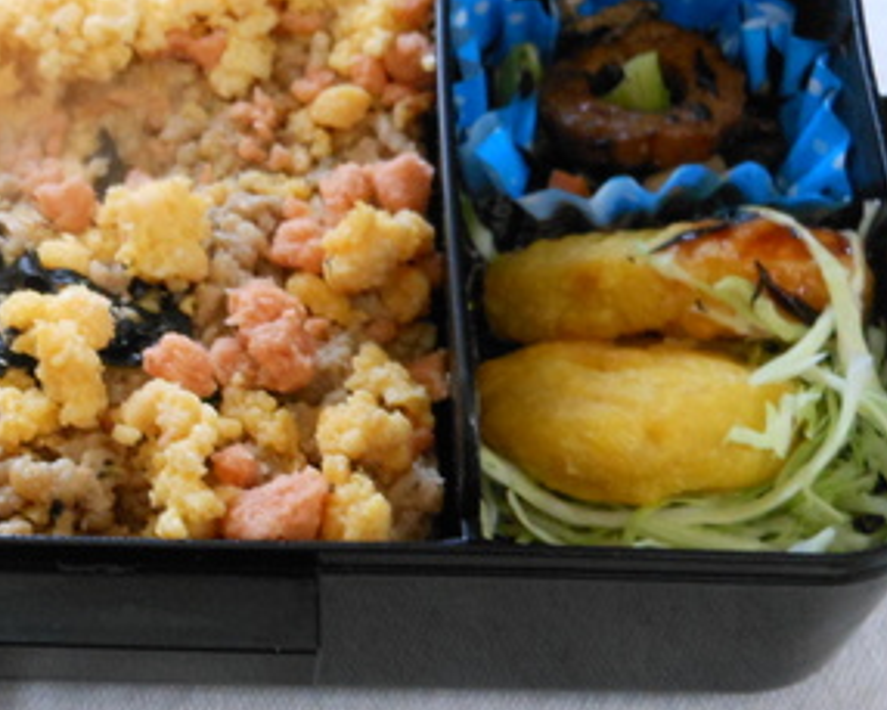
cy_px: 363
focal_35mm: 72
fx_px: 1891
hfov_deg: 25.6
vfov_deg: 21.3
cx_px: 90
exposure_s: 1/30
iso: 400
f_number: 4
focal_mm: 5.9
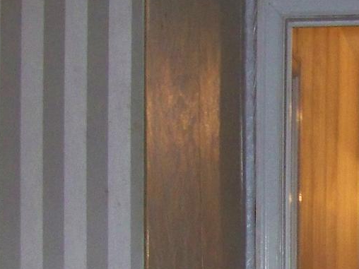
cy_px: 311
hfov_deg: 13.2
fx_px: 1504
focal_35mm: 145
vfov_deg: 10.1
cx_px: 445
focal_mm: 5.85
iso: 200
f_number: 2.8
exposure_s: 1/30
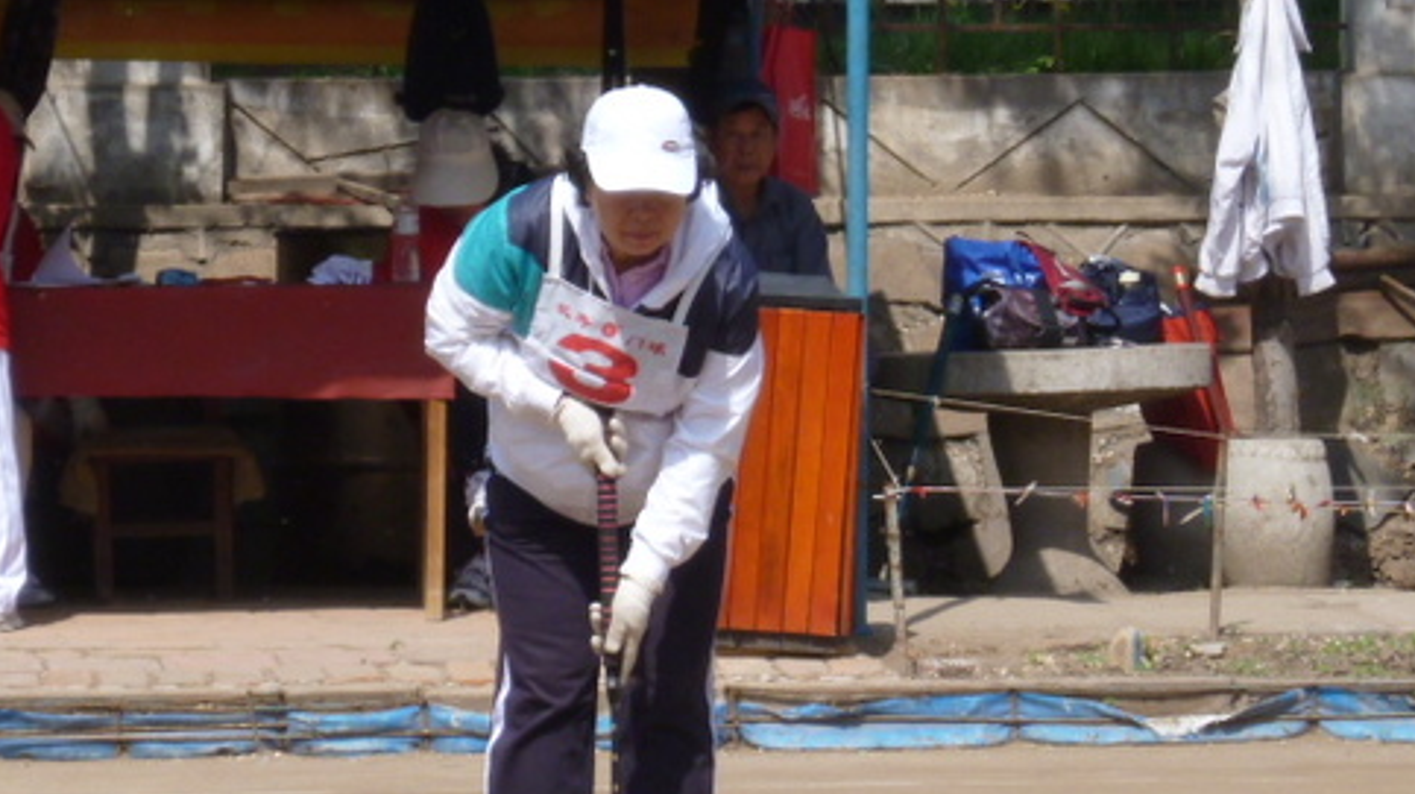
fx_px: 11174
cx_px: 688
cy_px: 460
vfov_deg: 4.1
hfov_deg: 7.2
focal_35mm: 298
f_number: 6.4
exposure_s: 1/250
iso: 100
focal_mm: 21.5
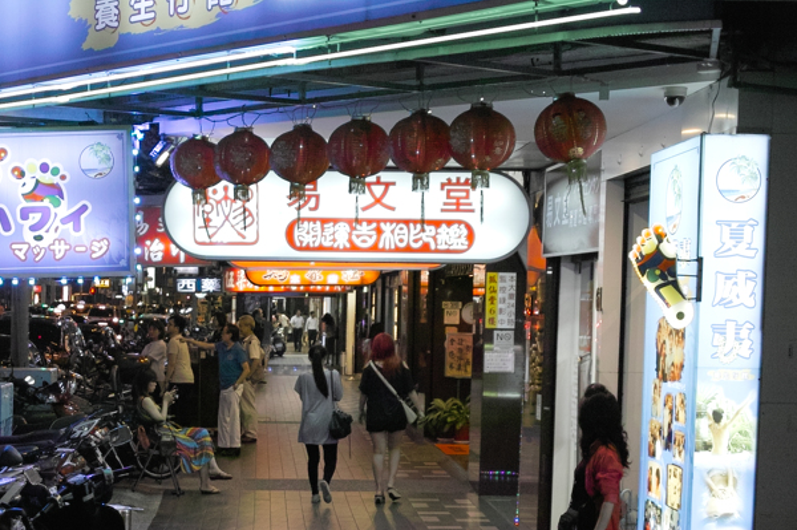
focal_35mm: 70
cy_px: 428
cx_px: 203
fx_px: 1548
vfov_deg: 19.2
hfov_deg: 28.5
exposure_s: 1/80
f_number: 2.8
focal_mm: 24.2
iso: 800
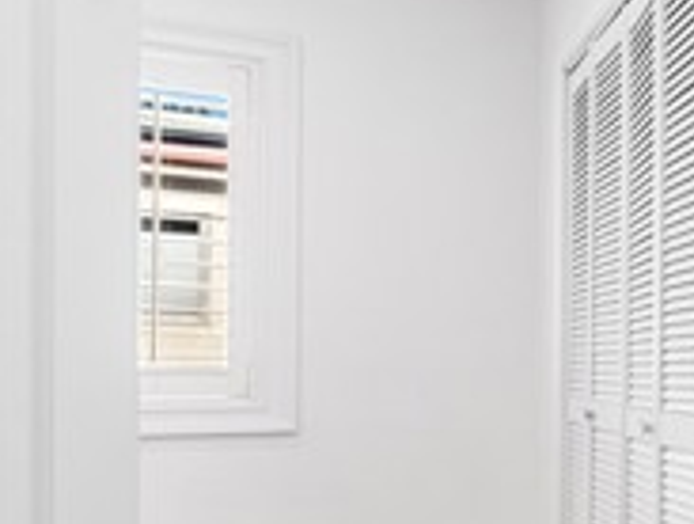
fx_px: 944
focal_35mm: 47
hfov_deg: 23.7
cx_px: 1198
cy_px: 389
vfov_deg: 30.5
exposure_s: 1/30
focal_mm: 14
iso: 320
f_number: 6.3
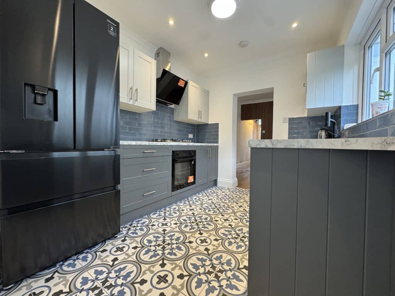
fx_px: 160
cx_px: 198
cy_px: 148
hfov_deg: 102.1
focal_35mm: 14
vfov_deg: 85.7
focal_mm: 2.22
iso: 250
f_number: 2.2
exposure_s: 1/100
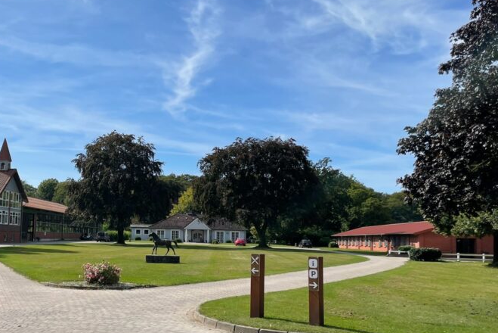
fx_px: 581
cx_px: 147
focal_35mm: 42
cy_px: 182
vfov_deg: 31.9
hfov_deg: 45.3
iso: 32
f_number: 1.6
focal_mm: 4.2
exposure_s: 1/5291
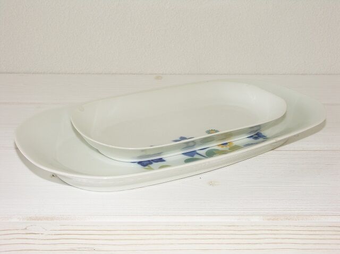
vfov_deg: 34.3
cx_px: 170
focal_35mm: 42
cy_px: 127
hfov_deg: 44.8
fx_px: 412
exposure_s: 1/60
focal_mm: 10.99
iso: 100
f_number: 6.3
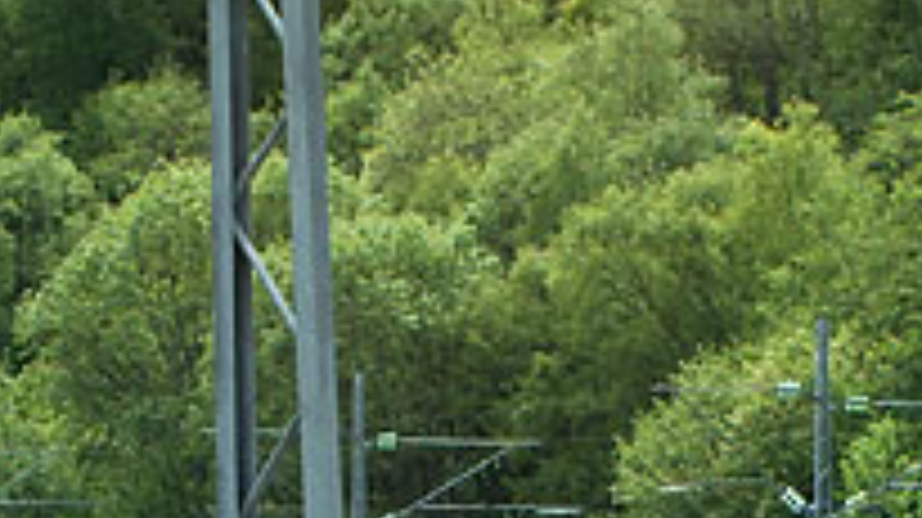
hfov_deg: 7.9
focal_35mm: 275
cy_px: 977
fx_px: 6709
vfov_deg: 4.4
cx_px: 499
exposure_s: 1/400
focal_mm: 35
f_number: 5.6
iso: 200
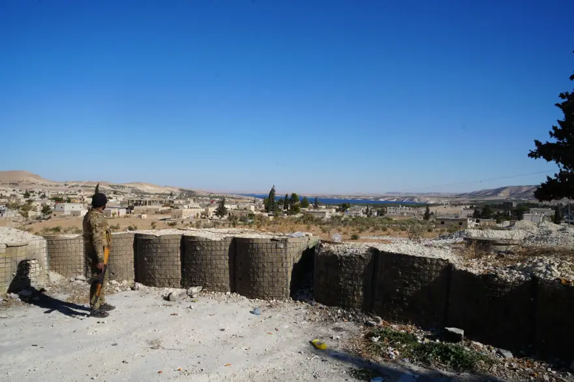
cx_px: 287
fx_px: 446
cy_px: 191
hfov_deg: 65.5
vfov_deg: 46.4
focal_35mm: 28
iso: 100
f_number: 10
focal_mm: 28
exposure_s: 1/250
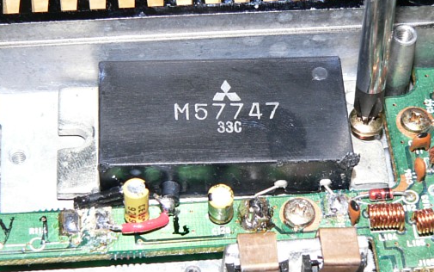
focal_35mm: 98
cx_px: 255
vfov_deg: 13.4
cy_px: 145
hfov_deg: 21.2
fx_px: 1160
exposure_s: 1/30
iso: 100
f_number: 4
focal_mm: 12.1
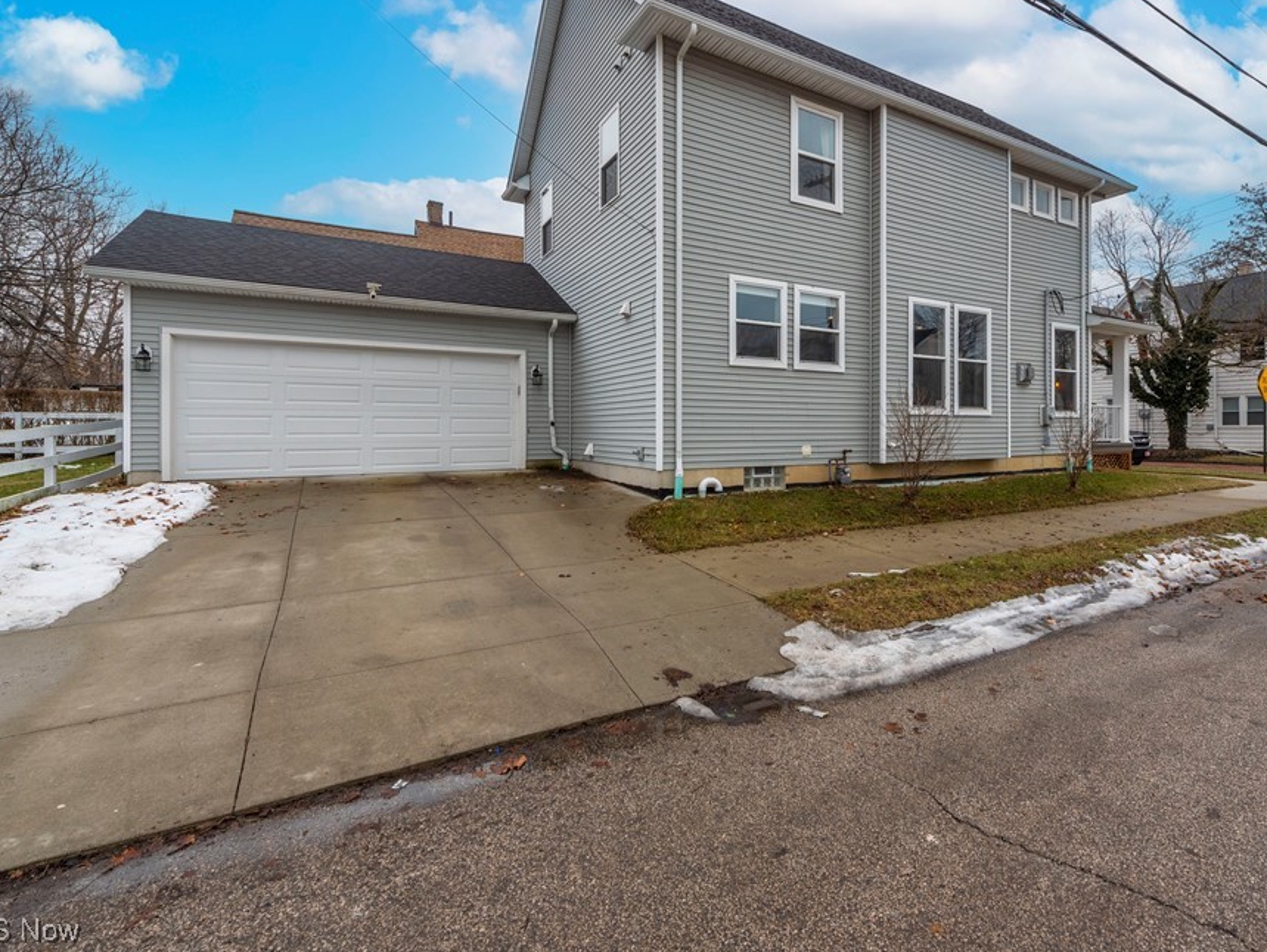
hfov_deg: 90.2
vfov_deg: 74.6
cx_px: 741
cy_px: 427
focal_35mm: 17
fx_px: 622
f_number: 9
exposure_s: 1/320
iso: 400
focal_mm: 14
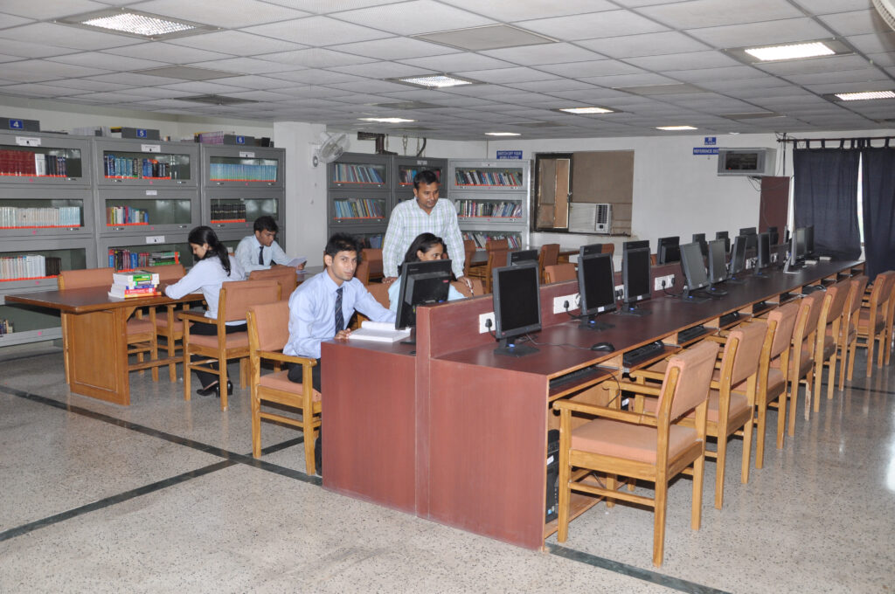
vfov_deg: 39.9
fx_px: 819
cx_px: 448
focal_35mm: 33
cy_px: 297
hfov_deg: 57.3
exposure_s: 1/160
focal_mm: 22
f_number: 6.3
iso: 400
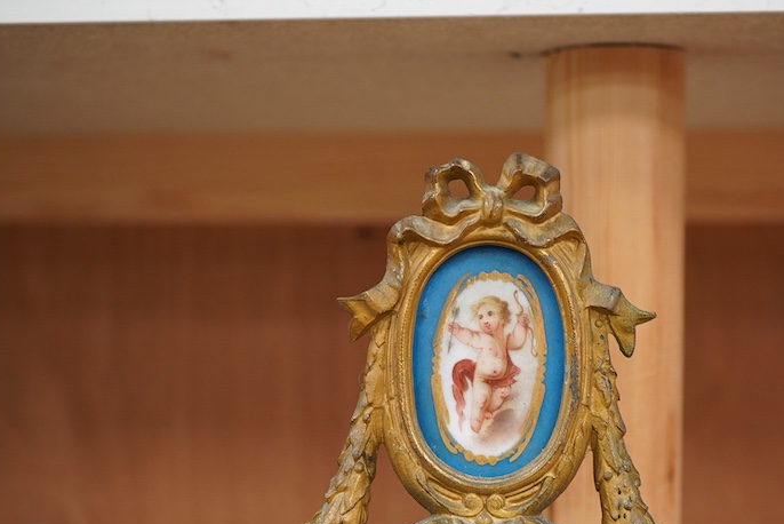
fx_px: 1285
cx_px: 450
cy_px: 342
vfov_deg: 22.9
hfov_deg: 33.9
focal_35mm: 59
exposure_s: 1/125
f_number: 7.1
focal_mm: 30
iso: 1250
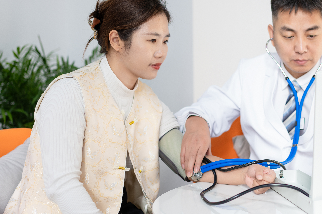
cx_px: 212
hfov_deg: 27.6
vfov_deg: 18.7
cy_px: 89
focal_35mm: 73
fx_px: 653
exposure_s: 1/80
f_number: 2.5
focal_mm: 55
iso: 160
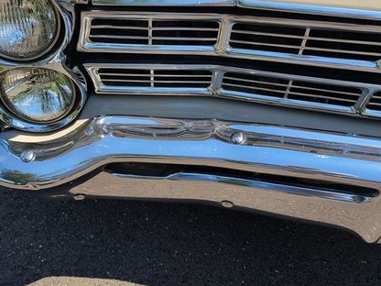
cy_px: 104
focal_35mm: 40
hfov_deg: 46.7
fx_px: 440
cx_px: 166
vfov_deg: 35.7
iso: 40
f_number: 1.8
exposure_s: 1/1930
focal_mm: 5.4
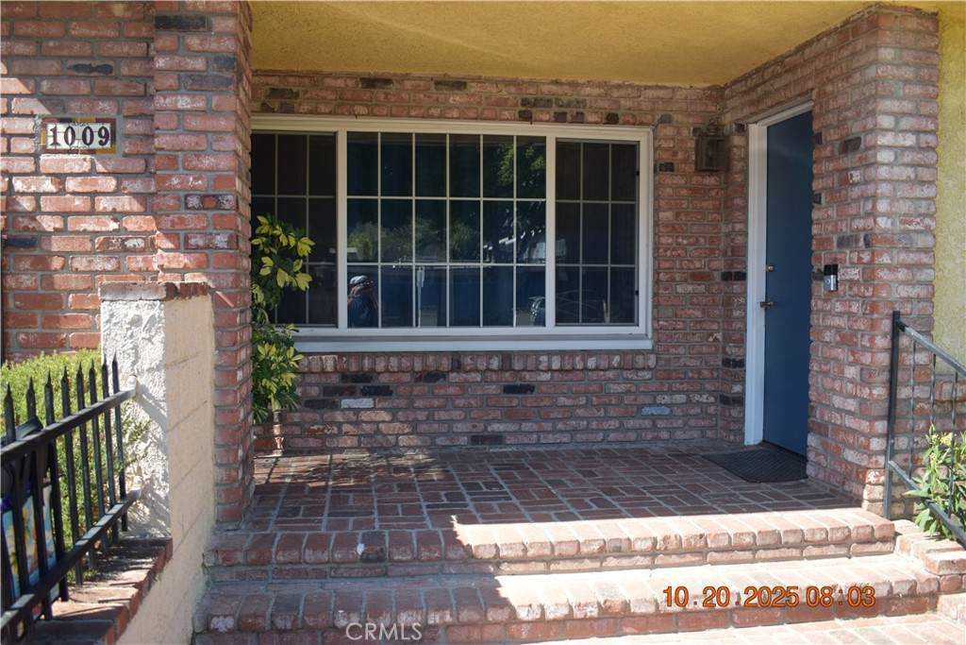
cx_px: 483
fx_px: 805
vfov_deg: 43.6
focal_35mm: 30
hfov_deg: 61.9
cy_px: 322
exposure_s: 1/400
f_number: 3.5
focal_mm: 20
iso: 200
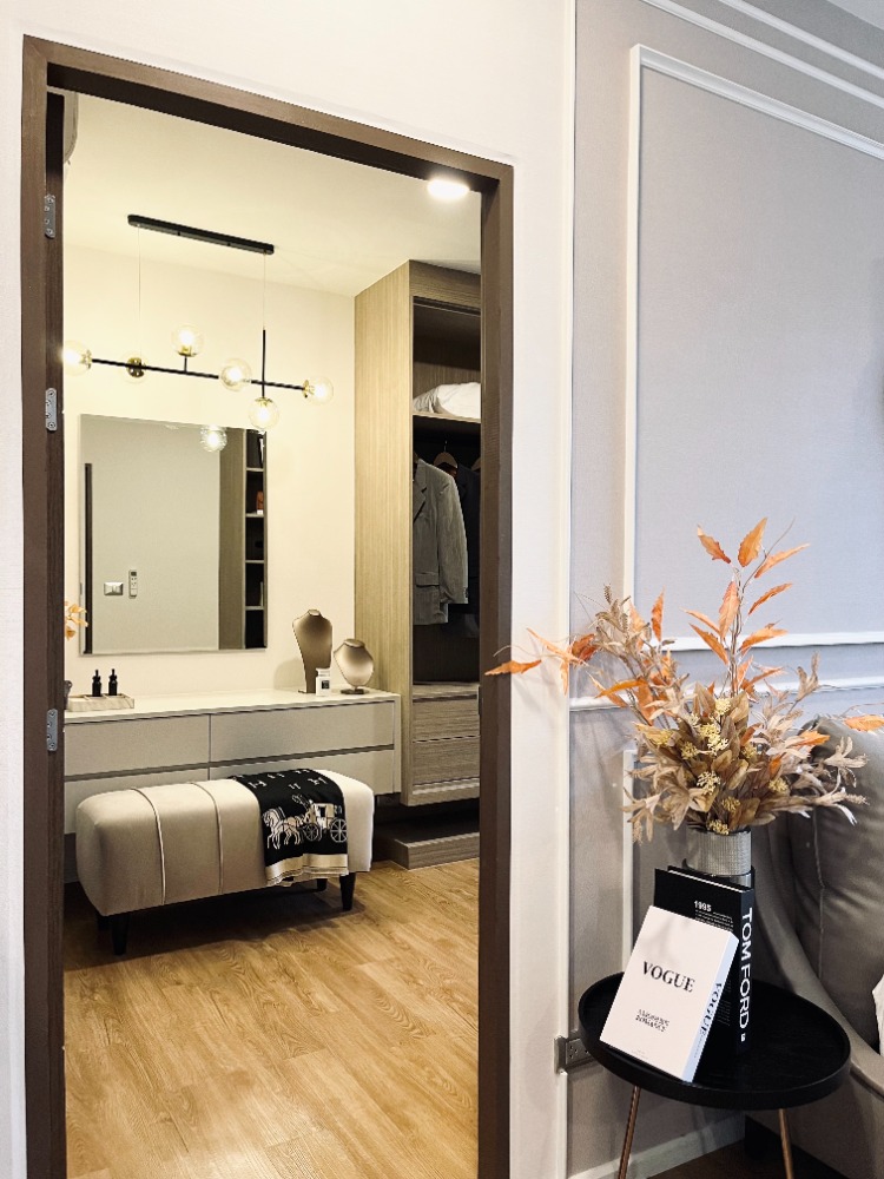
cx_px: 442
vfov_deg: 67.3
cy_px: 590
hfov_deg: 53.1
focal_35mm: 26
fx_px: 885
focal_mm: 5.1
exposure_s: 1/50
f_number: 1.6
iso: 125
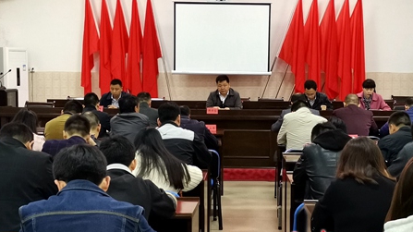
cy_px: 119
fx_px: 657
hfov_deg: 34.9
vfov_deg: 20.0
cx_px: 213
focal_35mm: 60
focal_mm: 4.75
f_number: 1.8
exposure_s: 1/50
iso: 400
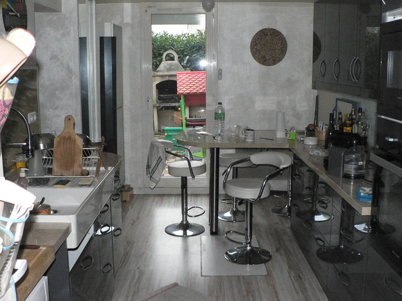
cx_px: 196
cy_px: 142
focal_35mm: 39
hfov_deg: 47.9
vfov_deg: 36.8
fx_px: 453
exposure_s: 1/125
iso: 400
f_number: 2.8
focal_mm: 6
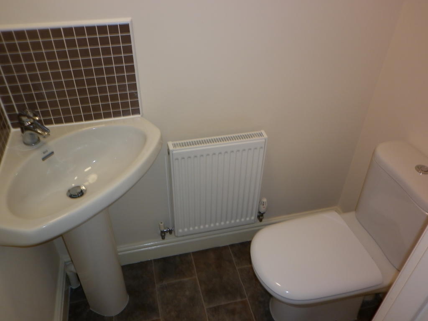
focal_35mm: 28
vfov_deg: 49.7
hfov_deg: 63.4
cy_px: 160
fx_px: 346
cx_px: 214
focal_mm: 5
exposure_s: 1/30
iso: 100
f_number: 2.8
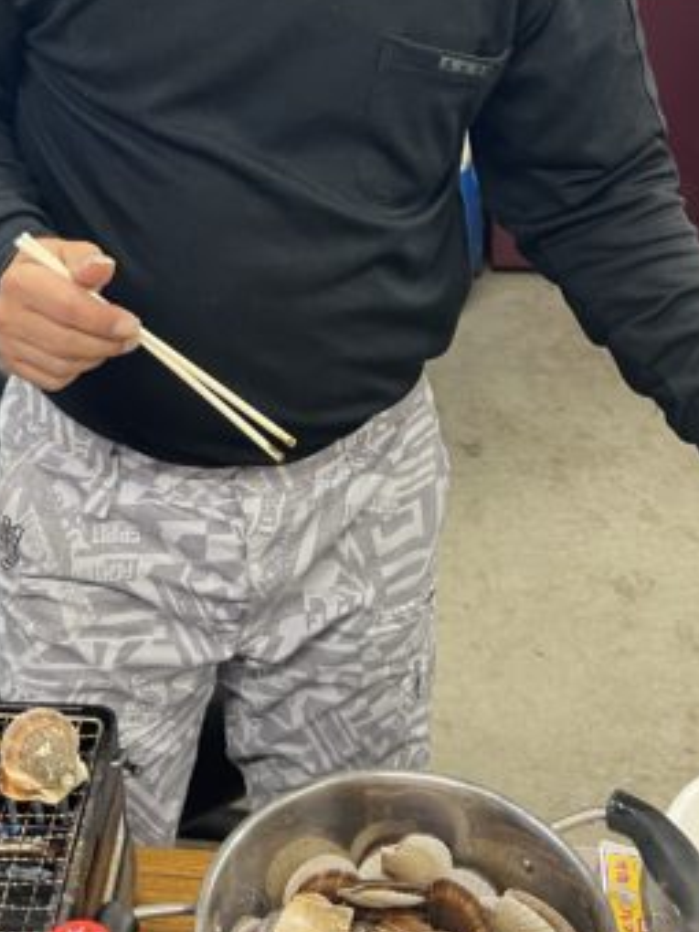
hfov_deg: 29.3
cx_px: 197
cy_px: 181
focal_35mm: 49
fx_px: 1319
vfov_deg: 37.5
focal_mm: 5.7
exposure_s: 1/60
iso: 200
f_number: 1.5
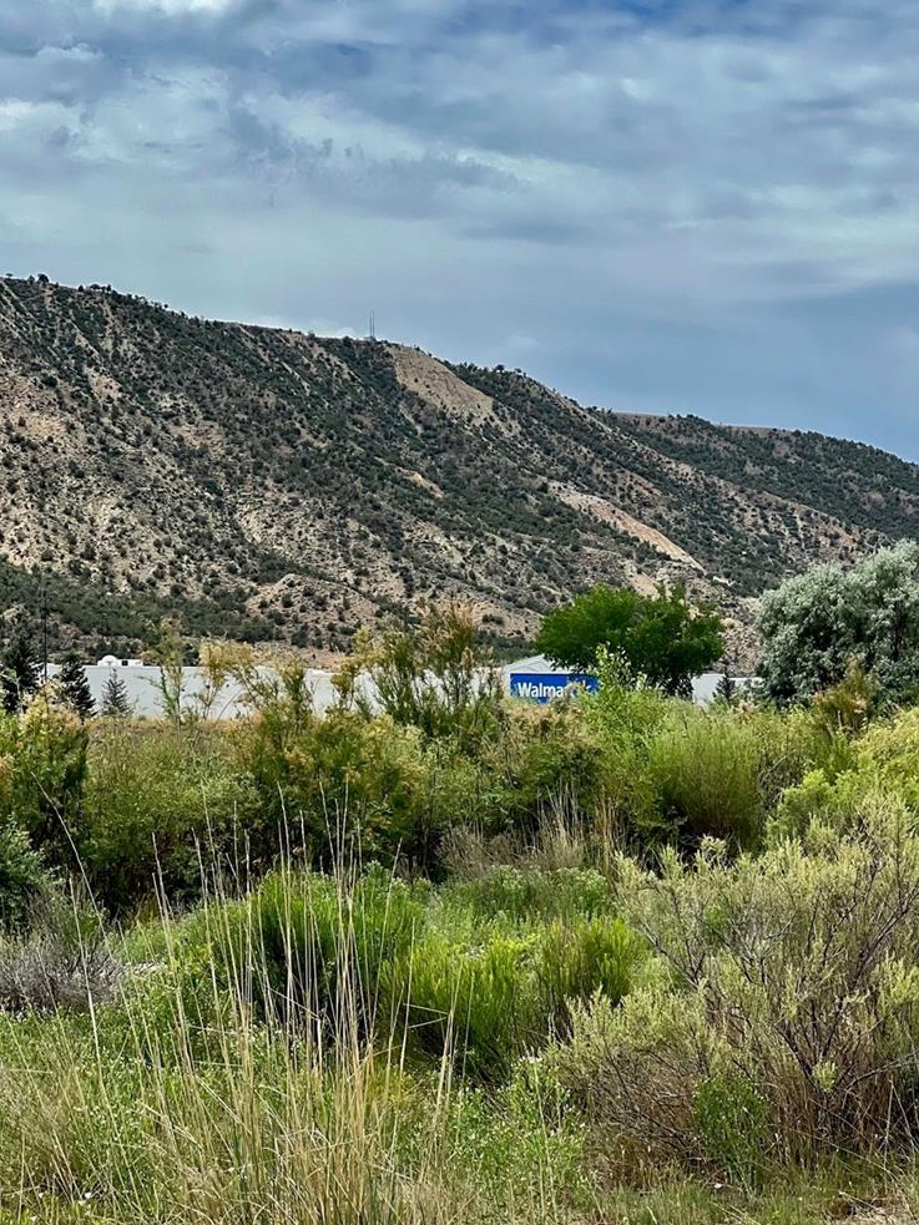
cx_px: 551
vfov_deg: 20.8
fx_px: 3328
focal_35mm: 94
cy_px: 725
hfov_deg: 15.7
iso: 32
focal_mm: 9
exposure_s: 1/1064
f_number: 2.8
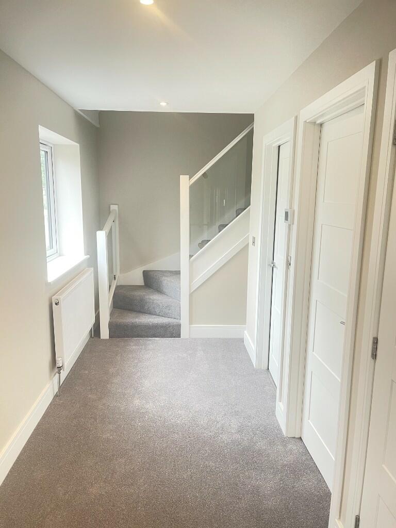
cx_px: 198
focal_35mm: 26
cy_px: 264
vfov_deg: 67.3
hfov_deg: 53.1
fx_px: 397
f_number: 1.6
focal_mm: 5.1
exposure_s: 1/60
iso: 160
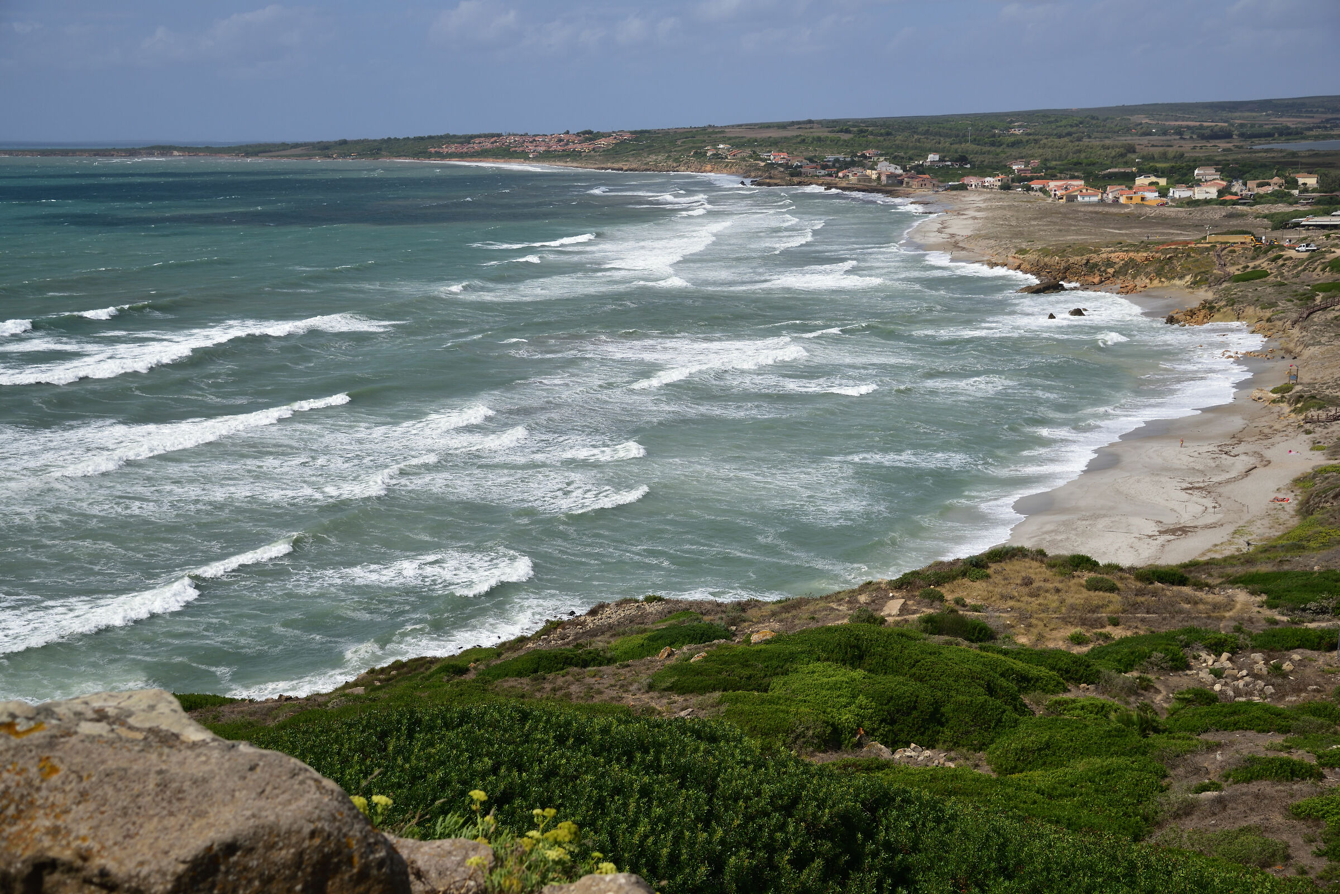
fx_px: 1489
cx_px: 670
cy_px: 447
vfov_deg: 33.4
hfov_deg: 48.4
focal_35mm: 40
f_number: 5.6
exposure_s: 1/1600
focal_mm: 40
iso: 200
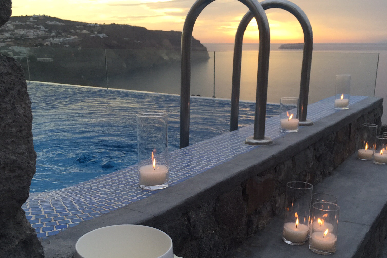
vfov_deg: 32.2
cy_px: 182
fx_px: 441
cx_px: 193
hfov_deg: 47.4
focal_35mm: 41
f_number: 2.2
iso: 32
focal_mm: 4.15
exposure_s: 1/159
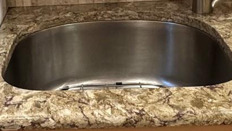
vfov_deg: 15.9
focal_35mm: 75
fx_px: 461
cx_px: 65
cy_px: 18
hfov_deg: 27.9
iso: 250
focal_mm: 2.22
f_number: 2.2
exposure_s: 1/60
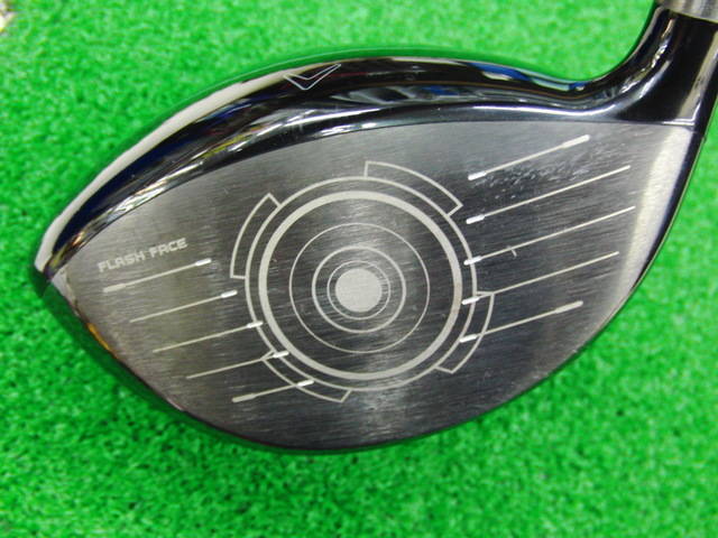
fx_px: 767
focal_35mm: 37
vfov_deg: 38.7
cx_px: 359
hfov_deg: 50.1
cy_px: 269
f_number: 3.6
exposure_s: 1/13
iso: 400
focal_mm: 6.42
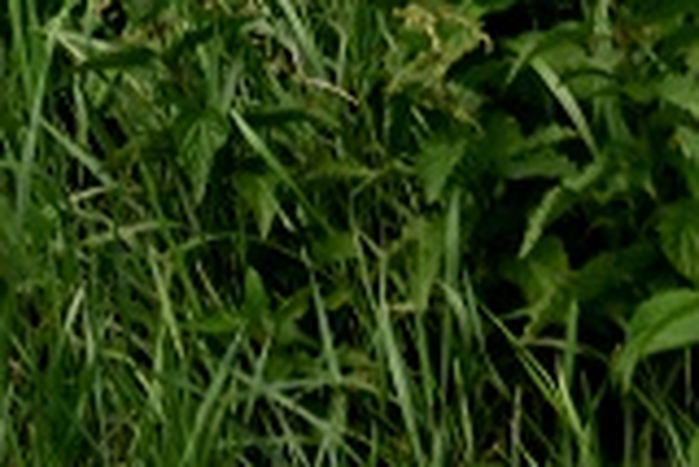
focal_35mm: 1776
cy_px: -869
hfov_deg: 1.2
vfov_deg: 0.8
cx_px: 1656
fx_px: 34514
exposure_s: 1/1000
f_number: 5.6
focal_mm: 300
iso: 400
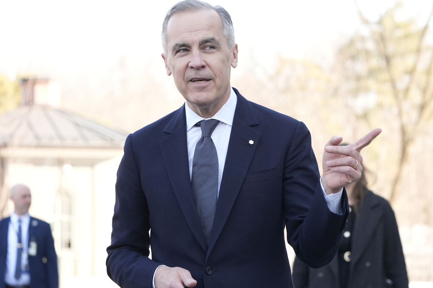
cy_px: 152
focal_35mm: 127
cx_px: 273
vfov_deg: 10.8
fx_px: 1527
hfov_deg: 16.1
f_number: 5.6
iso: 1600
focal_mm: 100
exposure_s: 1/800
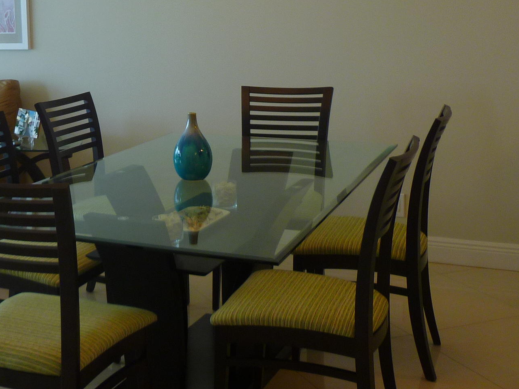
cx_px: 103
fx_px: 840
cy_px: 80
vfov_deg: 25.7
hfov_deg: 33.3
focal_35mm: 56
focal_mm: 5
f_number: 3.3
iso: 100
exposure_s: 1/30
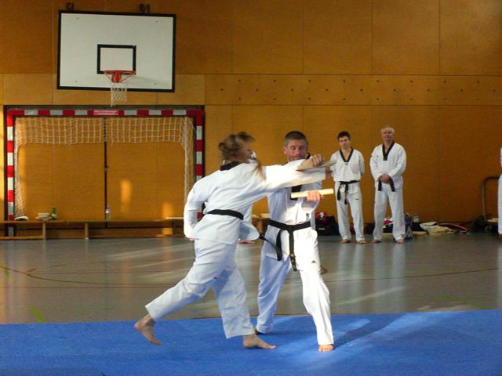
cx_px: 251
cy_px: 188
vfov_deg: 13.0
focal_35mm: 114
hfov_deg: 17.3
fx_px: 1653
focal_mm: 23.7
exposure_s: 1/200
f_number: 5.1
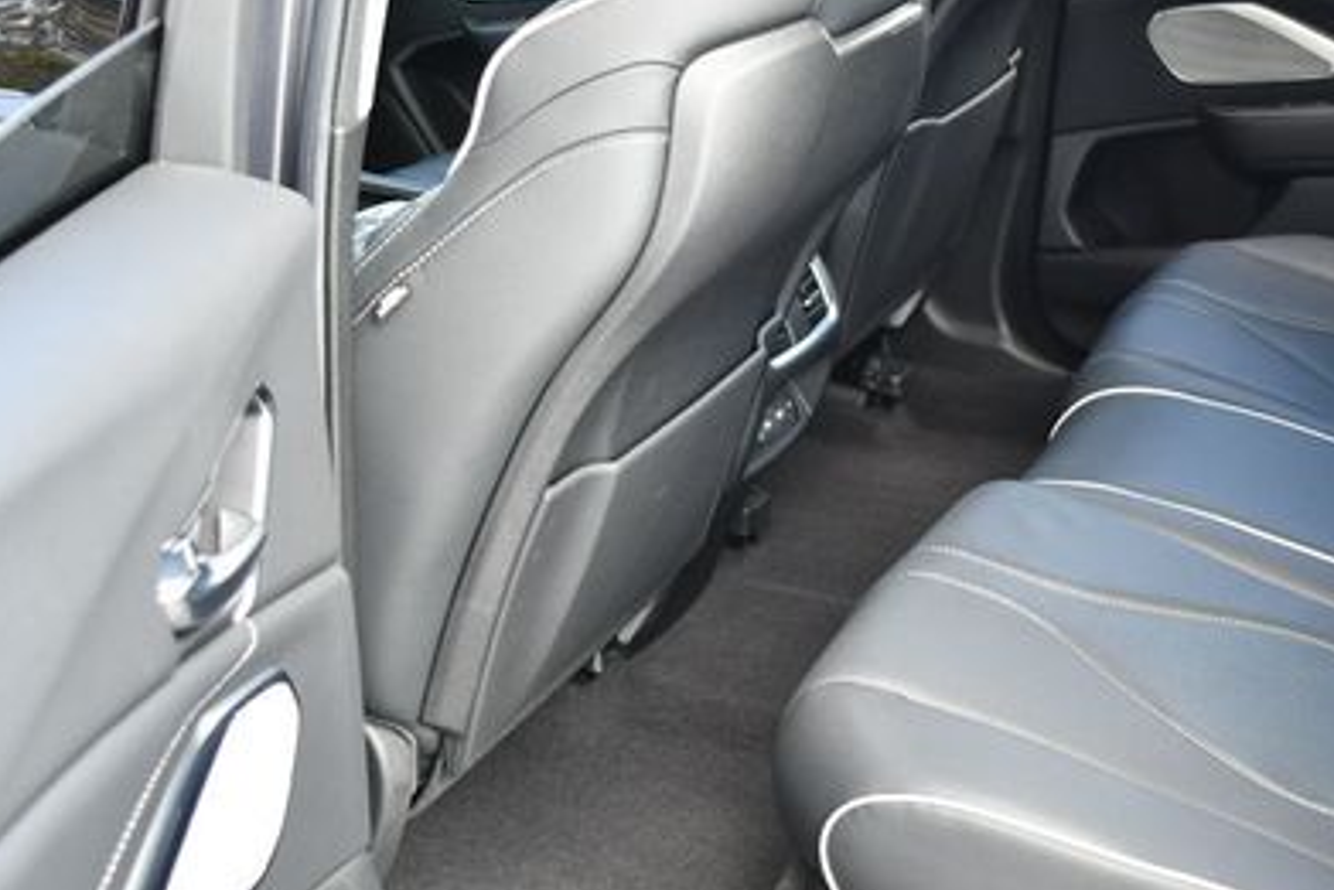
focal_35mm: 59
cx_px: 1071
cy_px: 392
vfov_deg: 23.0
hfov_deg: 32.9
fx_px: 2187
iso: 640
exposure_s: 1/250
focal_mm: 18
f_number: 3.5
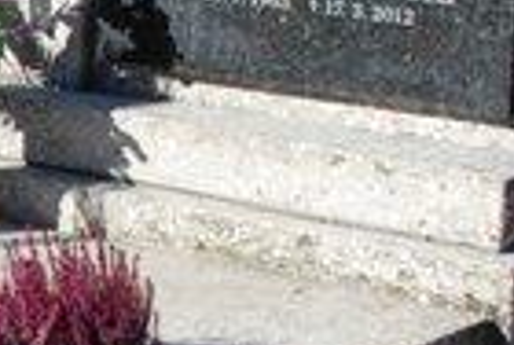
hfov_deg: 9.8
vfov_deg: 6.7
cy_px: 270
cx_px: -128
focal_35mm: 206
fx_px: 2947
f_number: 8
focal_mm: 24
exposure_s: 1/1000
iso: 500
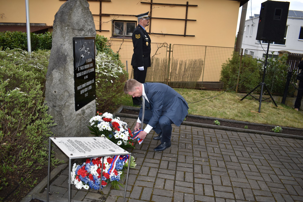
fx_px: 227
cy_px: 101
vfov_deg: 47.9
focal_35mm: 27
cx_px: 152
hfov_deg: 67.4
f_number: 3.5
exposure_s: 1/160
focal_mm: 18
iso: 100
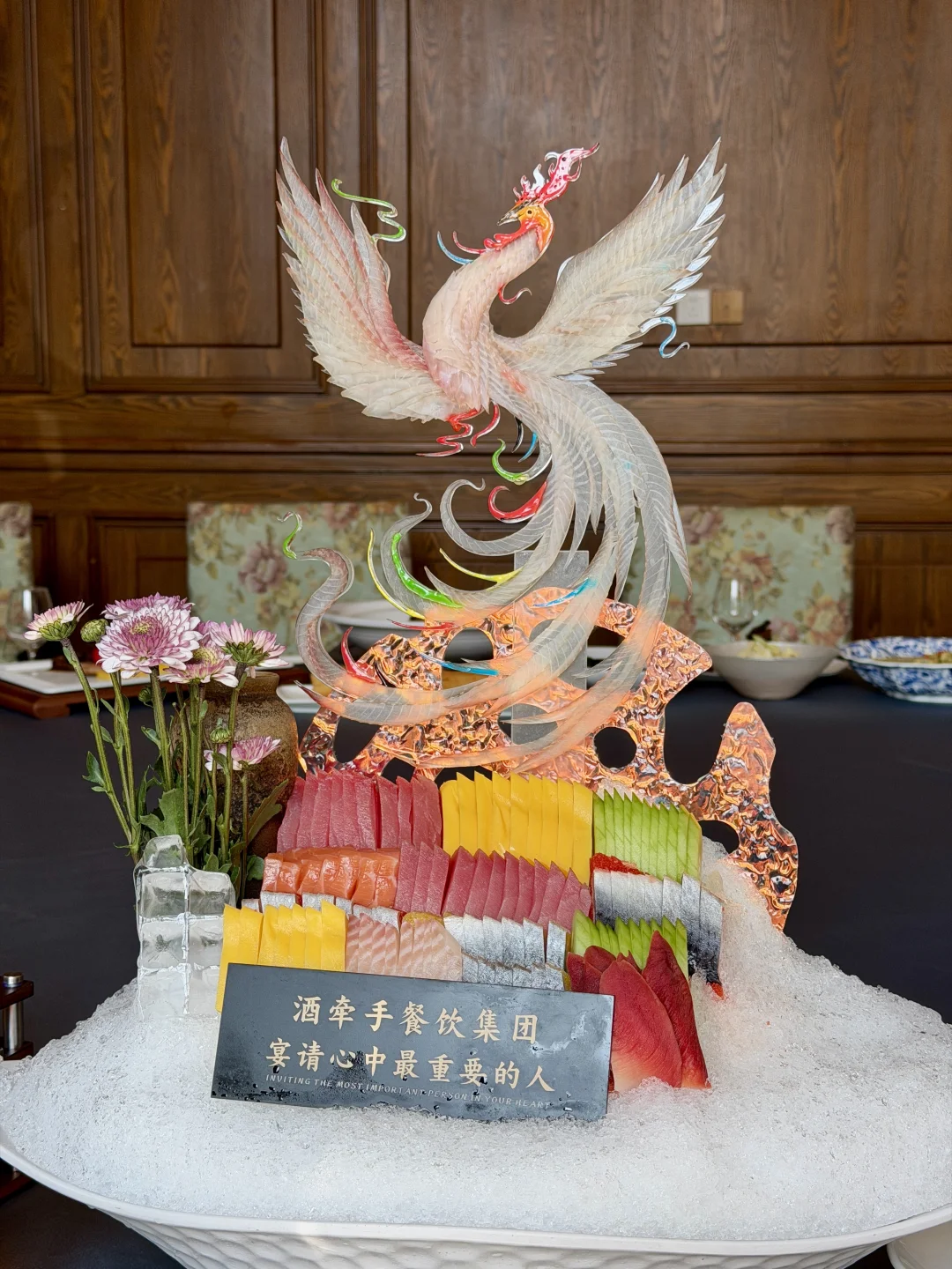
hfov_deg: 30.3
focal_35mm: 48
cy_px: 634
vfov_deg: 39.7
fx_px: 1760
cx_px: 476
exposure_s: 1/450
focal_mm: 6.76
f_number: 1.78
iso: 64
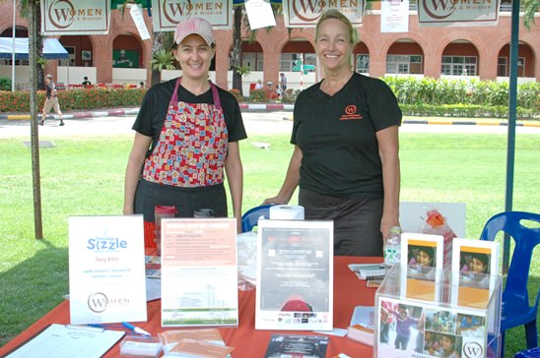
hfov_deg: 46.4
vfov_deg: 31.8
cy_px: 179
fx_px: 629
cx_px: 270
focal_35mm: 42
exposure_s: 1/320
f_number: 5
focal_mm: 28
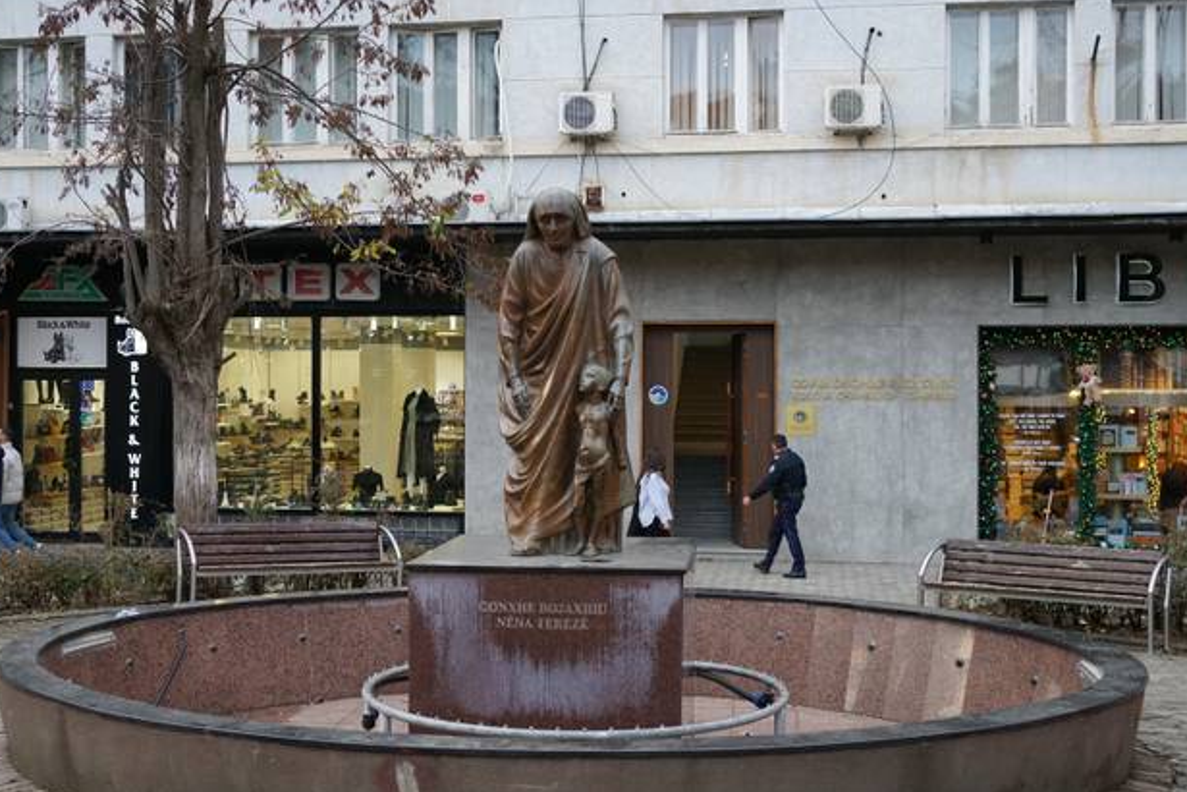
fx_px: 1352
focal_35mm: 41
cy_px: 382
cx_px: 573
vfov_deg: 32.6
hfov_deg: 47.4
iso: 1250
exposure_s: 1/160
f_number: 4
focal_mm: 35
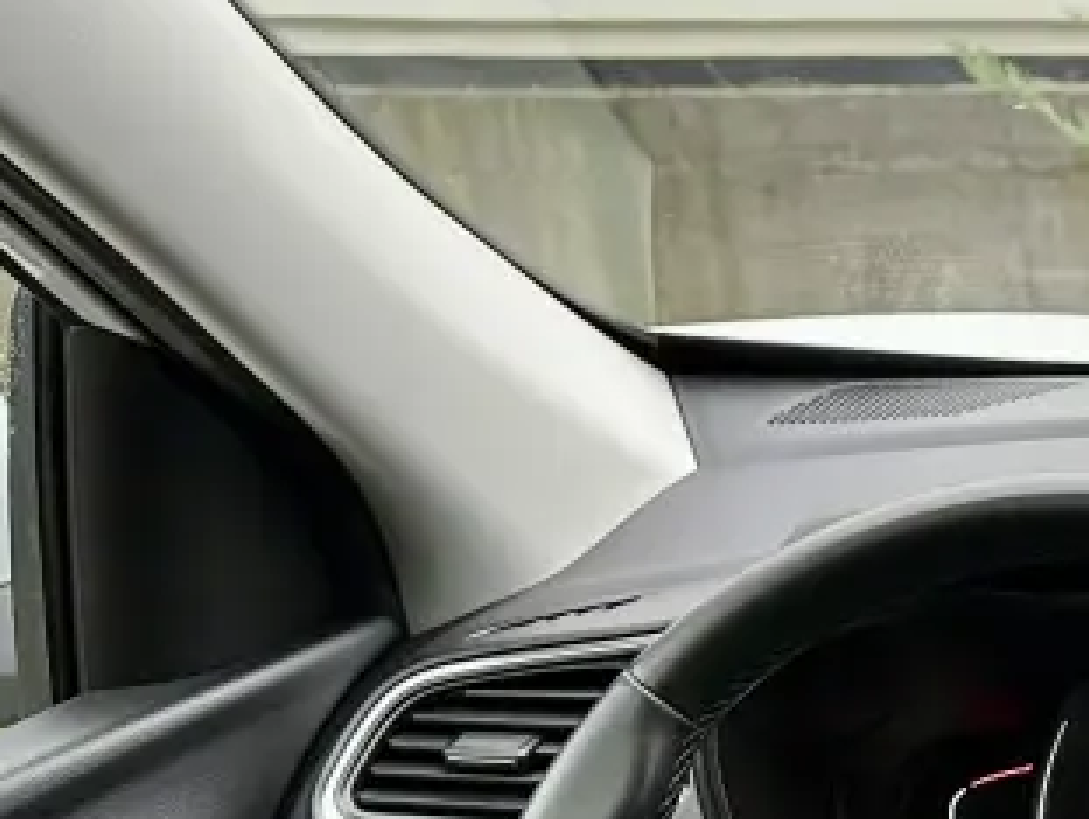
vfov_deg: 13.1
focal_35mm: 111
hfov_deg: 14.4
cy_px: 910
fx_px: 3496
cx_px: 2241
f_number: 1.78
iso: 160
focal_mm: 6.86
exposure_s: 1/111
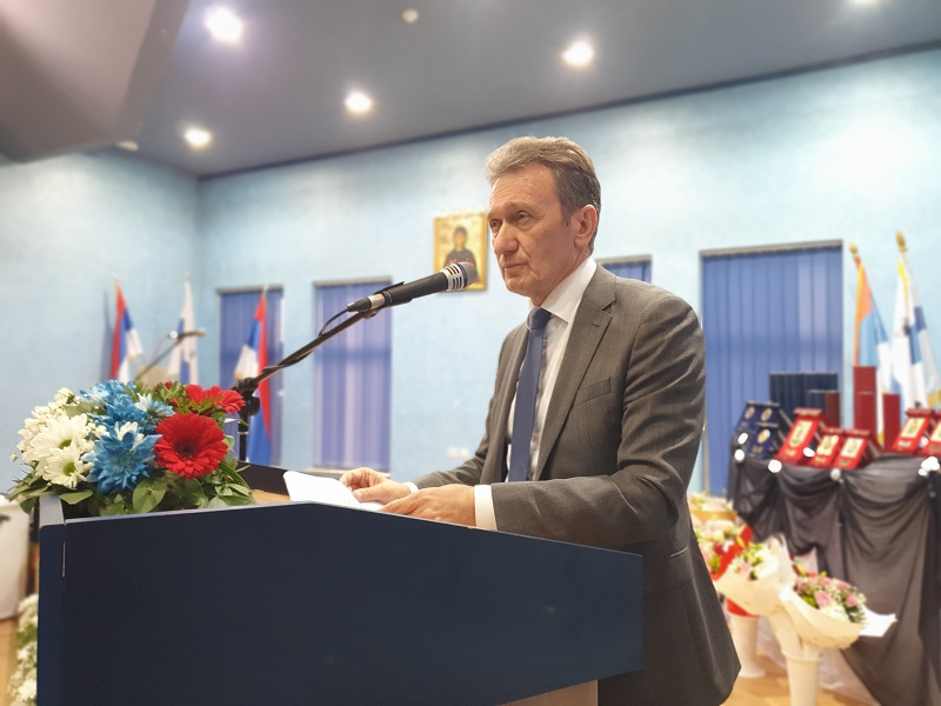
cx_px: 470
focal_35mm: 26
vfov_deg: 53.1
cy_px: 353
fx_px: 707
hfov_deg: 67.3
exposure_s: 1/50
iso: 160
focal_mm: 4.32
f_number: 1.5
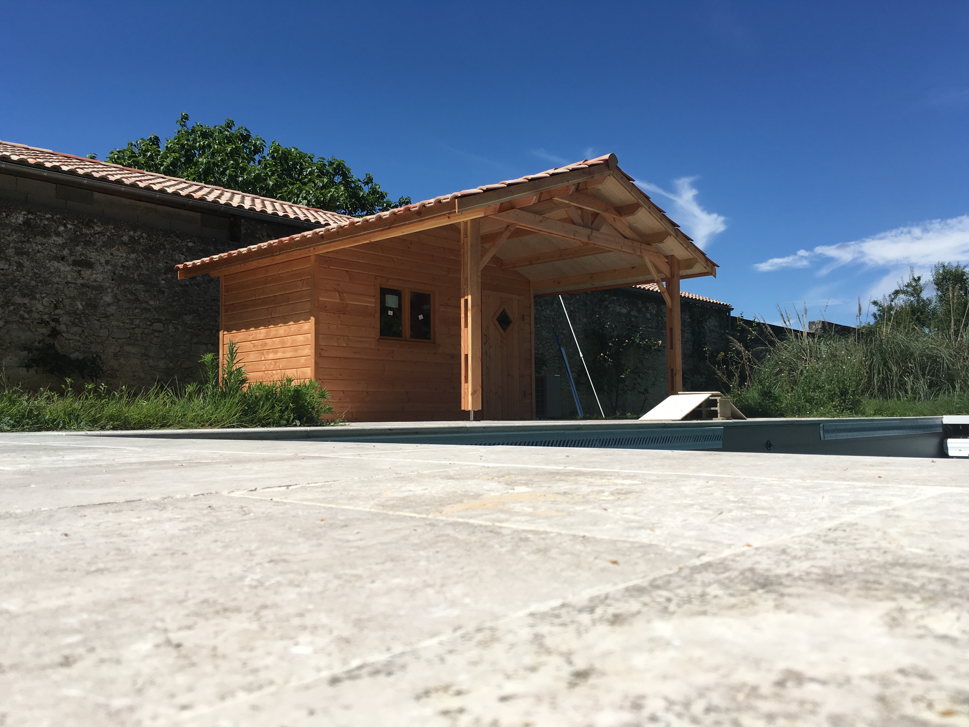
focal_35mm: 29
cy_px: 364
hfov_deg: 61.7
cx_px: 484
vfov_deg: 48.2
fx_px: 812
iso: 25
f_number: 2.2
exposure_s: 1/2481
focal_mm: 4.15
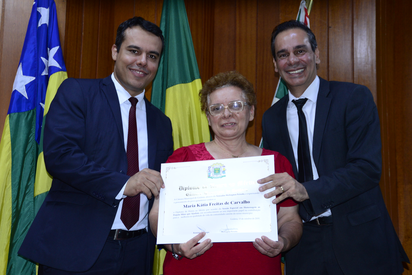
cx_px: 206
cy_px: 138
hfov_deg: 32.4
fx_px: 710
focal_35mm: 62
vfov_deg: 21.9
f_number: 5
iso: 1600
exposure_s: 1/60
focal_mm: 62
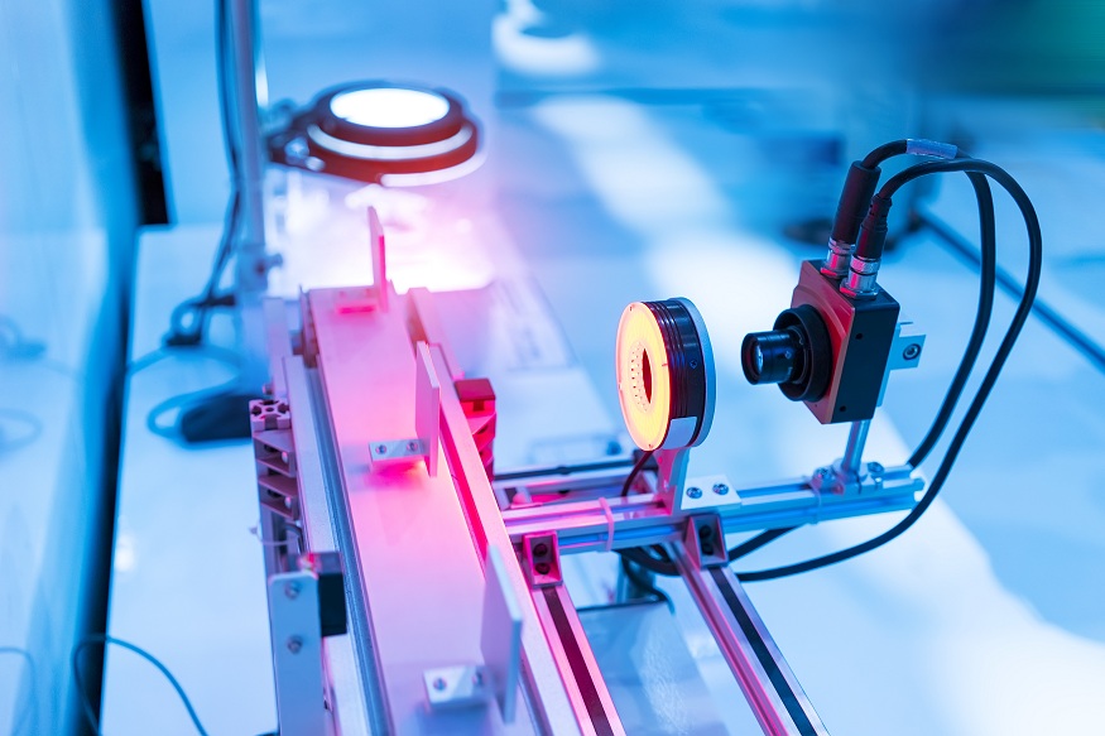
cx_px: 552
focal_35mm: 35
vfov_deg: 37.8
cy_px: 368
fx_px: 1074
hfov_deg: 54.4
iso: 400
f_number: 3.2
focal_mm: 35
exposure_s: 1/500
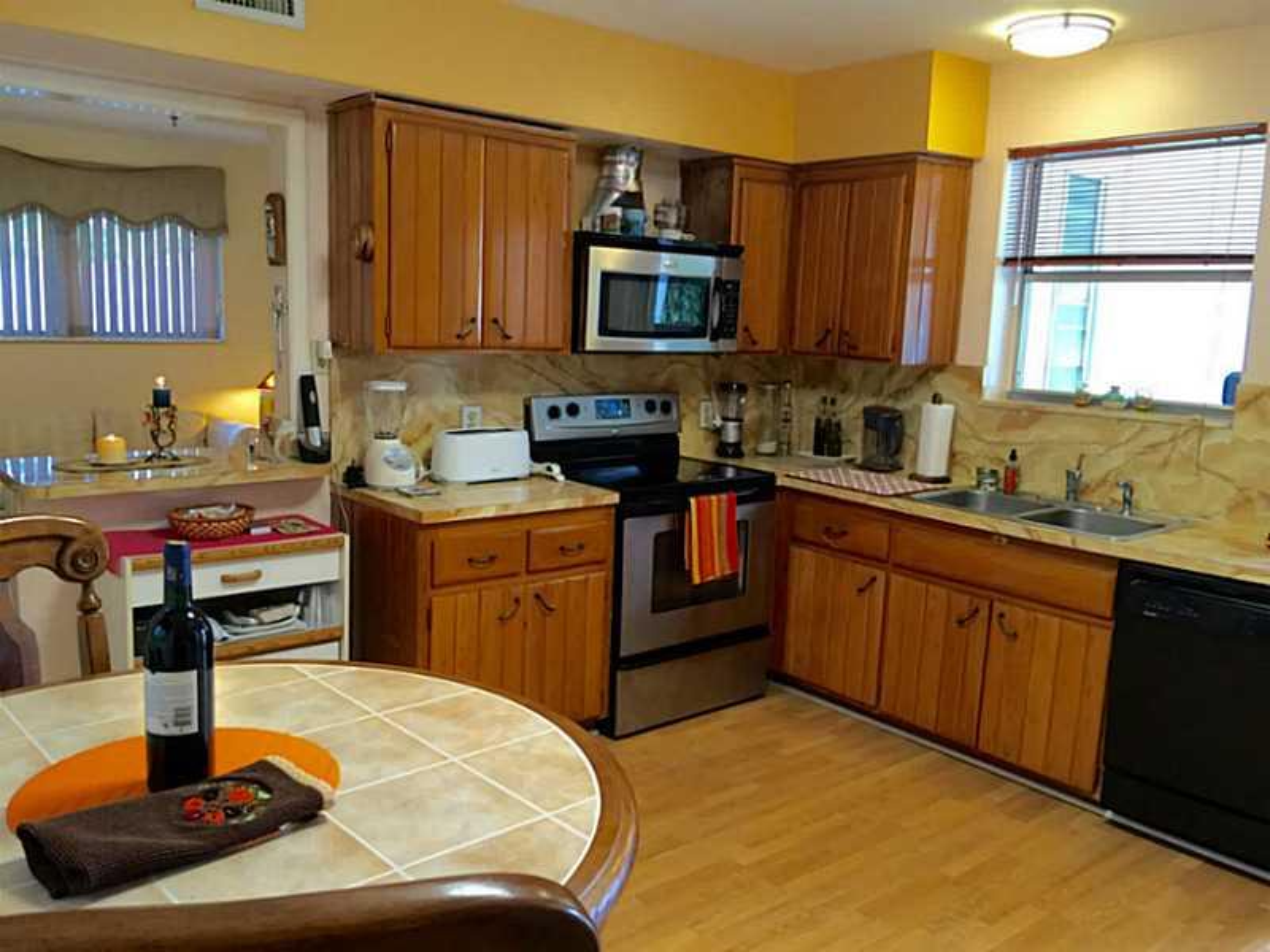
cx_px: 635
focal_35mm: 29
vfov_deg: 48.2
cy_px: 476
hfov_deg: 61.7
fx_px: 1064
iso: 50
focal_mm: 4.15
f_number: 2.2
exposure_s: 1/15
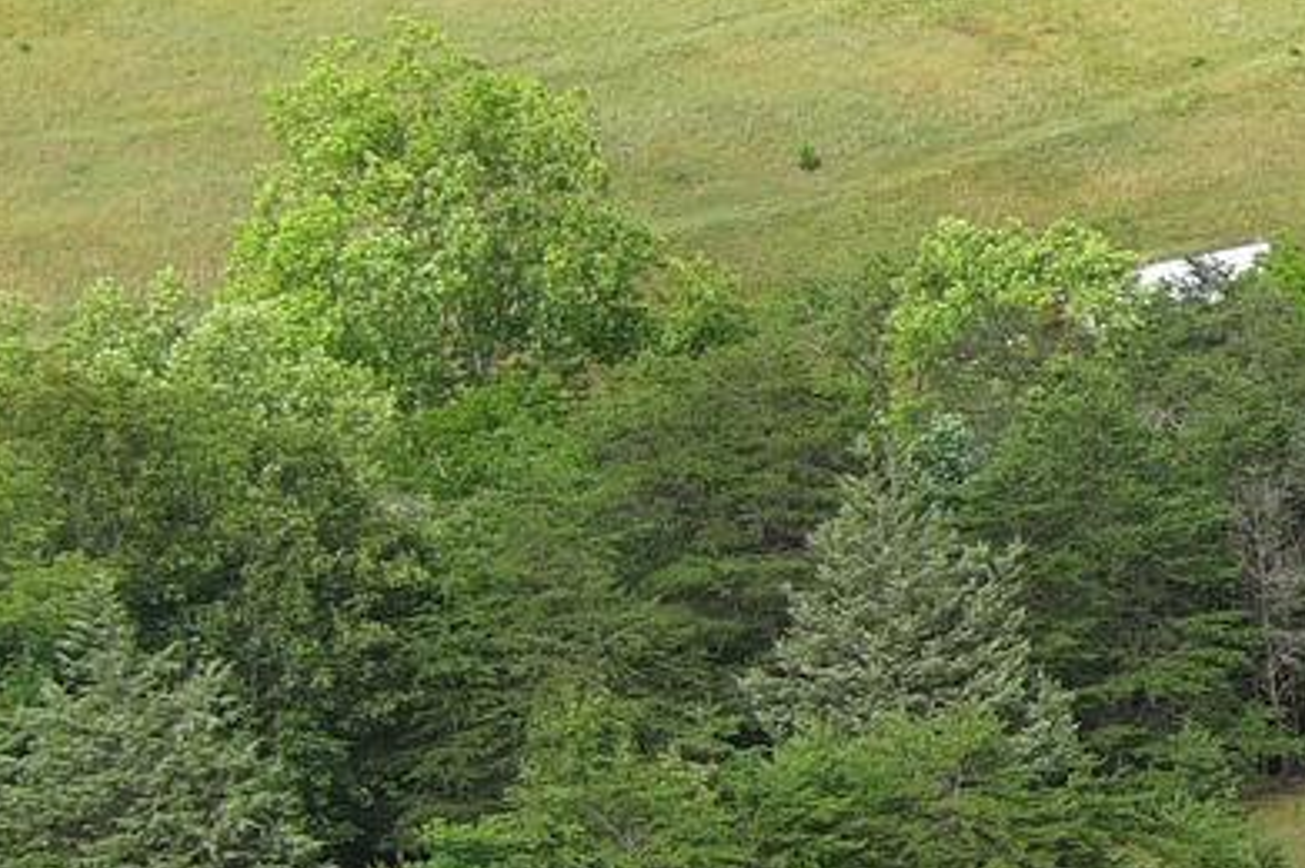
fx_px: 5505
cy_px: 553
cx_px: 2950
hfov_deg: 11.5
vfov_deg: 9.0
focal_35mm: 152
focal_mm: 10.57
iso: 100
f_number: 2.8
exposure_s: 1/633
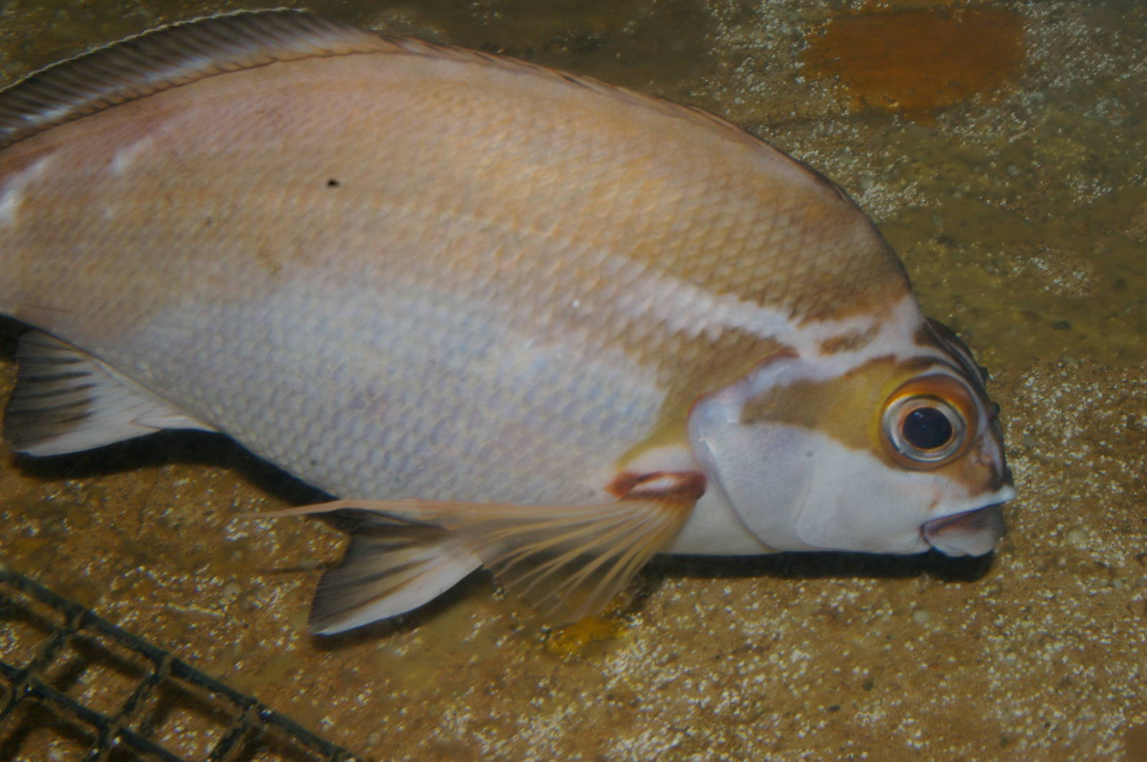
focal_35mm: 50
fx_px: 1576
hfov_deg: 40.0
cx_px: 574
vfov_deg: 27.2
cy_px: 381
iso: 400
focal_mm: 33
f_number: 16
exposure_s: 1/45
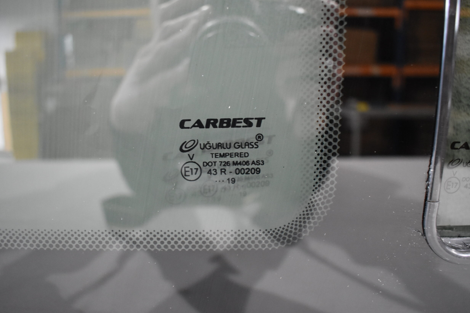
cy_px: 155
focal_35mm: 28
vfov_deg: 46.4
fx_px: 366
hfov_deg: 65.5
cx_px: 241
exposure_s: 1/60
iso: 2500
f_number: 4
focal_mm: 18
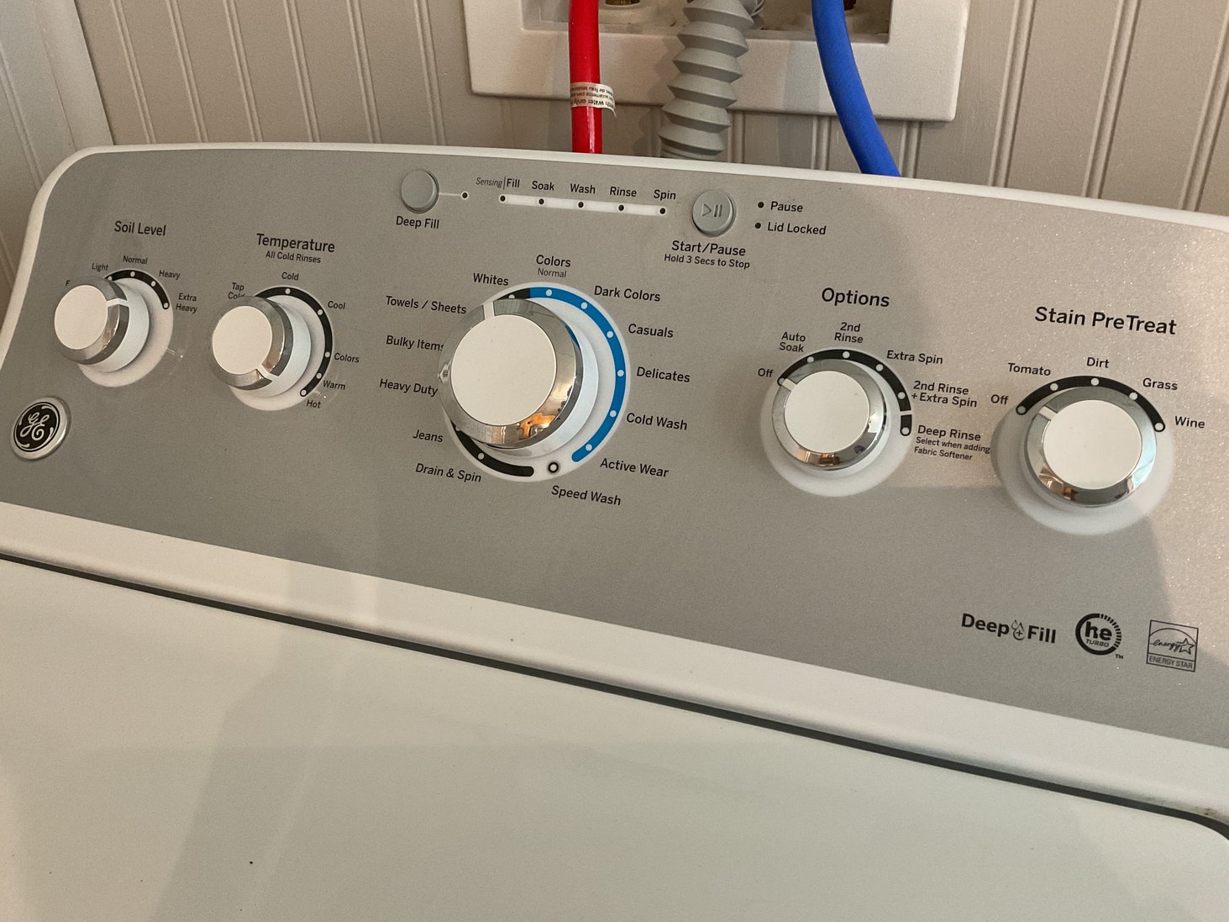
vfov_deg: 46.8
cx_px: 630
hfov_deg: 60.0
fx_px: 1065
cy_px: 475
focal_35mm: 30
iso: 200
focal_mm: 3
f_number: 1.8
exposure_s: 1/60
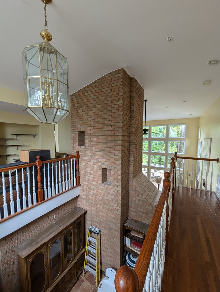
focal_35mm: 13
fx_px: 110
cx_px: 110
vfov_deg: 106.1
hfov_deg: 90.1
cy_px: 146
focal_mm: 1.95
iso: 143
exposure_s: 1/44.2
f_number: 2.2
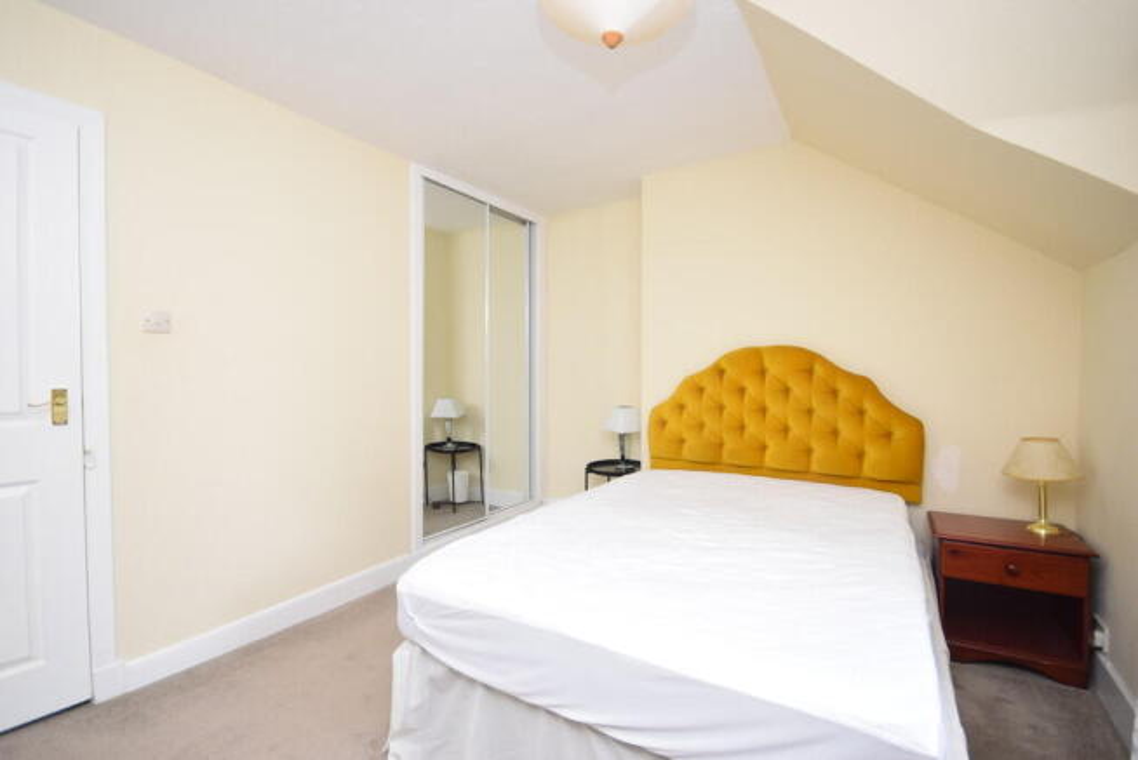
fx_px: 474
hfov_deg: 100.4
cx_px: 569
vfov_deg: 77.4
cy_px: 380
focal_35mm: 15
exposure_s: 1/100
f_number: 5
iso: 800
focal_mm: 10
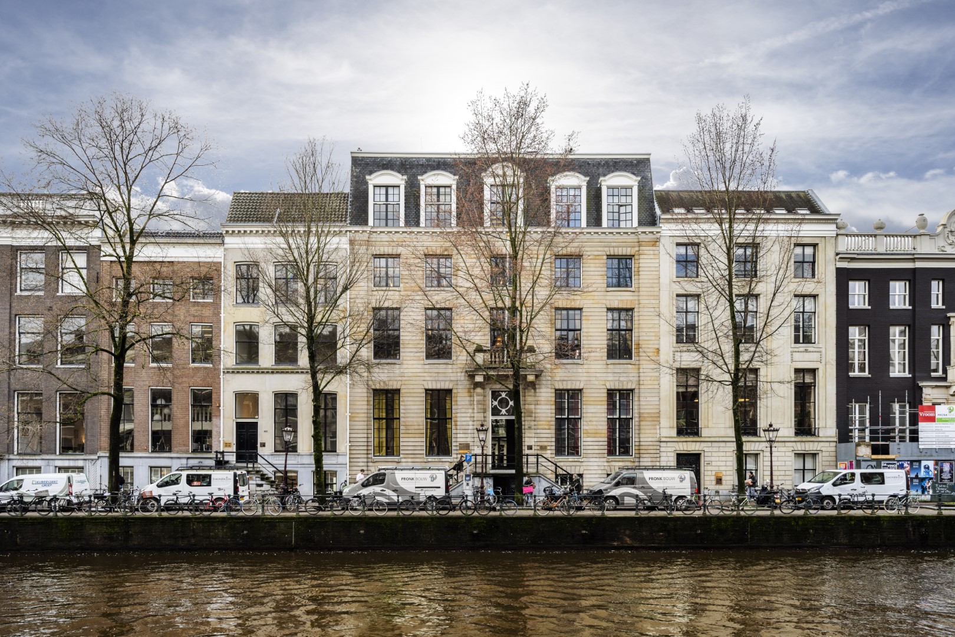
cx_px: 478
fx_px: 570
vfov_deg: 58.3
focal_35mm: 22
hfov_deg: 79.9
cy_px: 318
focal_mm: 21.5
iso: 160
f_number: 9
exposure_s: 1/160
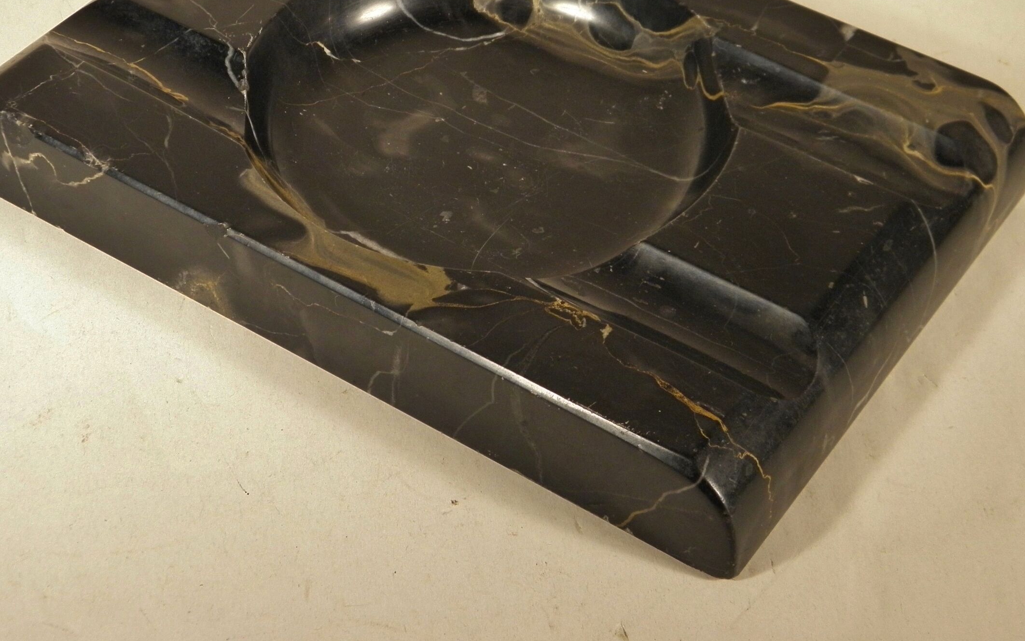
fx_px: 1927
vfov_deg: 18.8
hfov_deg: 29.8
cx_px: 510
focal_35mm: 69
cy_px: 201
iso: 200
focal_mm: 9.7
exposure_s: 1/40
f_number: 4.1
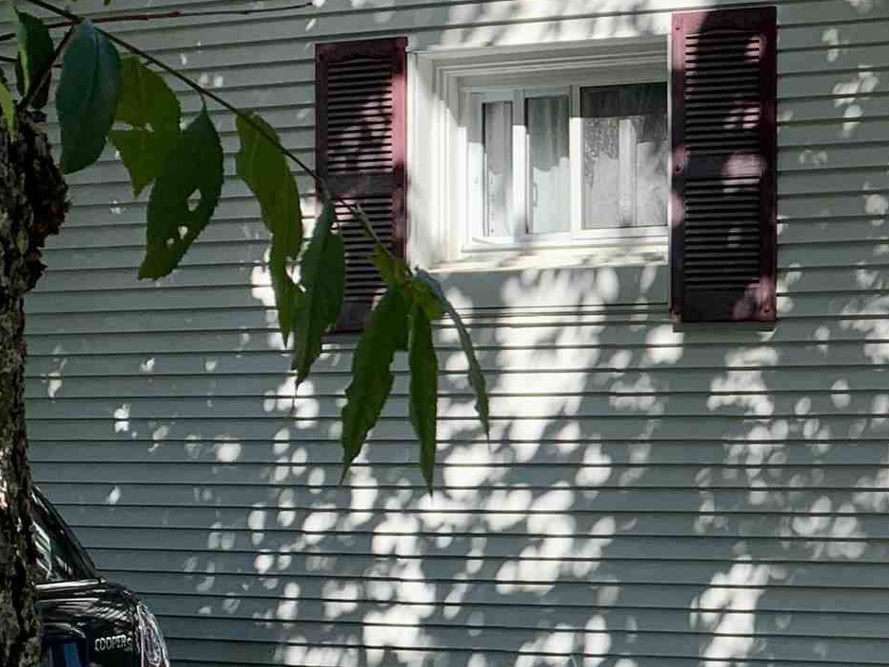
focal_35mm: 85
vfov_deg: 17.4
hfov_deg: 21.6
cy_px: 373
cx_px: 1032
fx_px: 2183
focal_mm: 4.25
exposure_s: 1/1100
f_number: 1.8
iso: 25
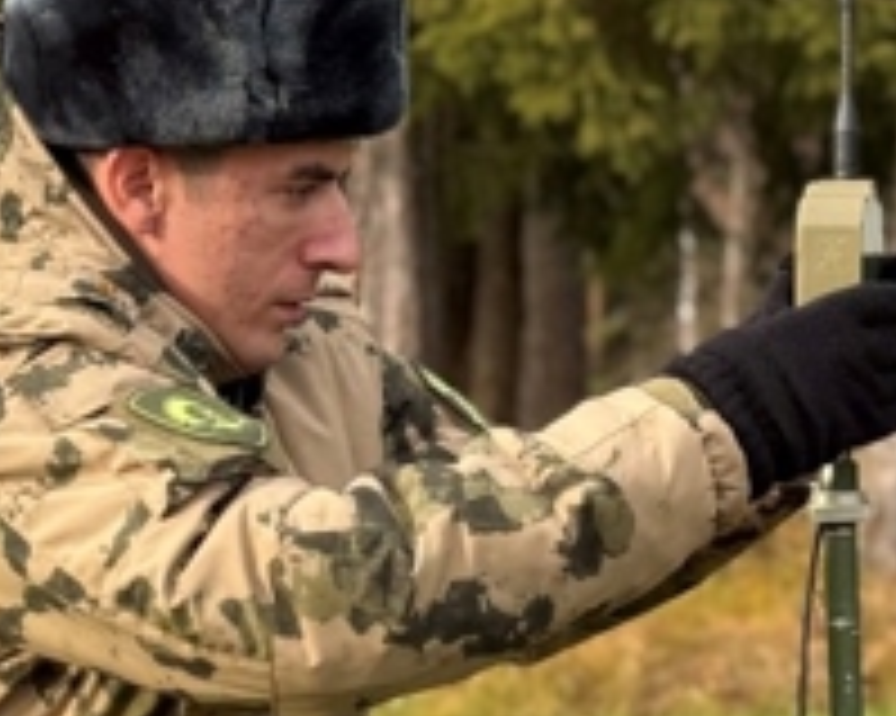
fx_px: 4161
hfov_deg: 12.1
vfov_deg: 9.8
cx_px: 916
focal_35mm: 157
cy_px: 599
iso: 80
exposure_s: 1/620
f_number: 1.78
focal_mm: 6.76
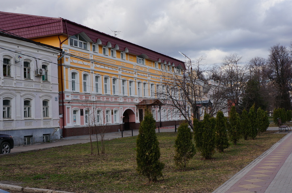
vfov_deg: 28.8
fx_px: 377
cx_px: 136
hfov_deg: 42.3
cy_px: 85
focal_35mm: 47
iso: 100
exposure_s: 1/125
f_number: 8
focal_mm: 27
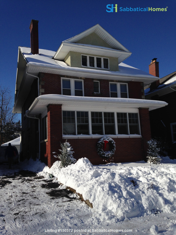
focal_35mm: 33
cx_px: 88
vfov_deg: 55.4
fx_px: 224
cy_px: 118
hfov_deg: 42.9
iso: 50
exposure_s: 1/4525
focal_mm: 4.12
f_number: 2.4
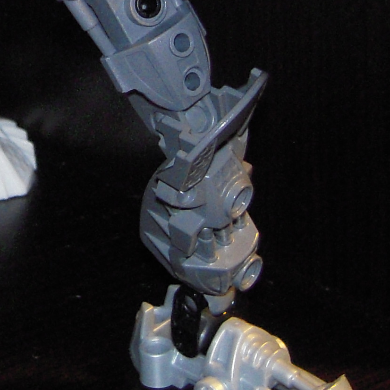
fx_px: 2039
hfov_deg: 10.7
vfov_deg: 10.7
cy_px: -112
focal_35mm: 160
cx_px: -84
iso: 400
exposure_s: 1/30
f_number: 3.2
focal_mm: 7.3
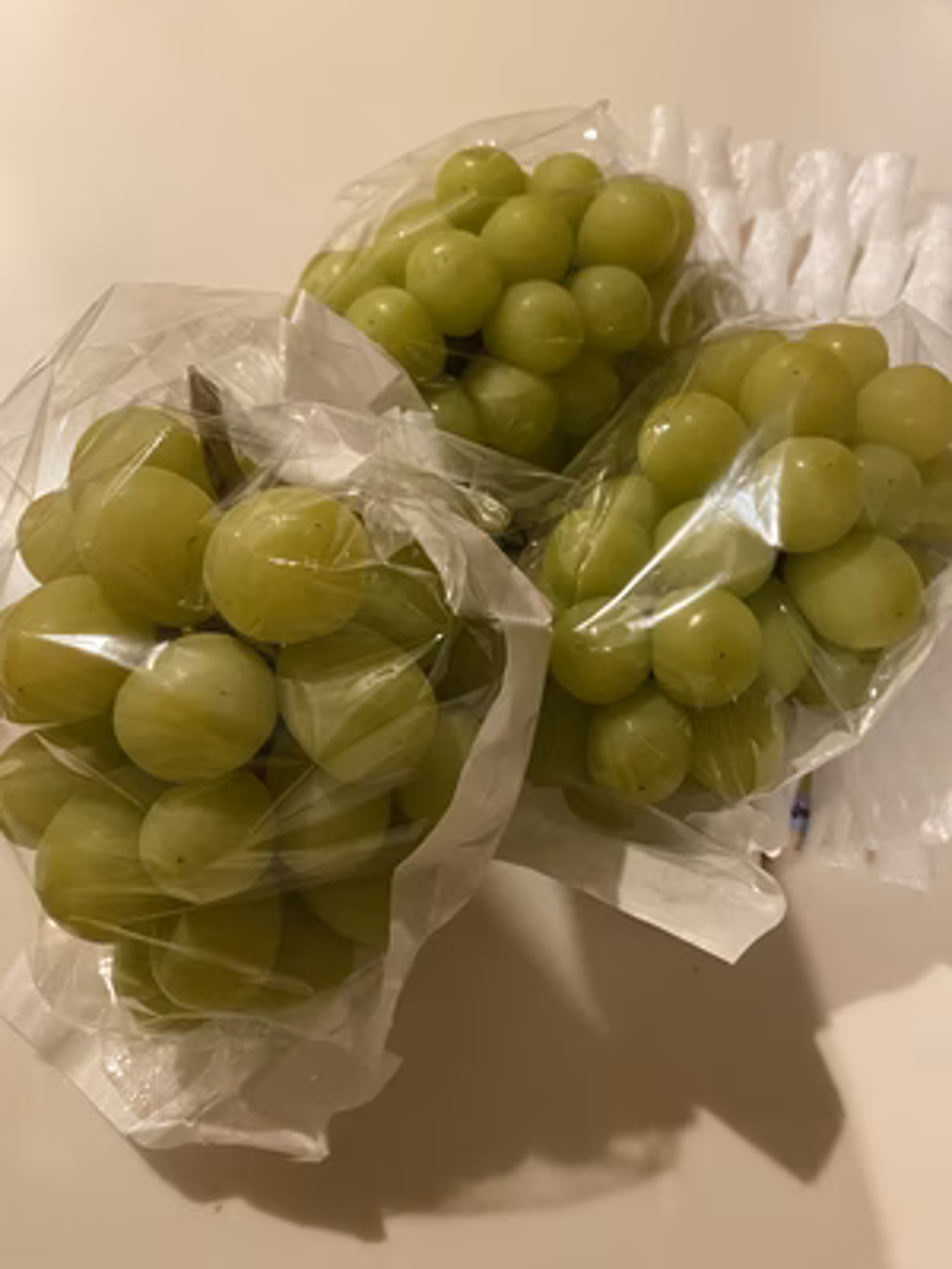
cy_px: 634
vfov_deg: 67.3
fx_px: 953
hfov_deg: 53.1
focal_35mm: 26
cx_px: 476
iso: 400
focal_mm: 4.25
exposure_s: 1/50
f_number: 1.8
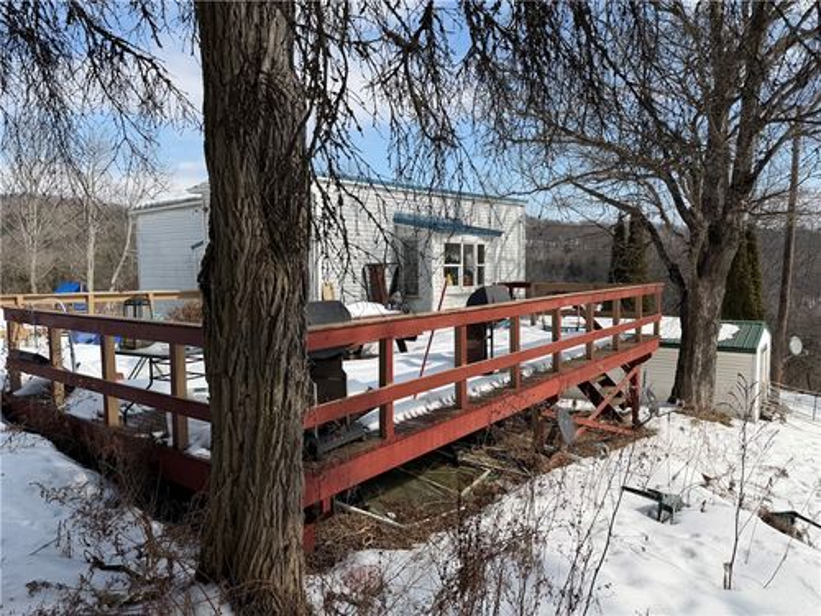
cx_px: 410
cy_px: 308
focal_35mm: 24
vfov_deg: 56.8
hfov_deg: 71.6
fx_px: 569
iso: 80
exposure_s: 1/5319
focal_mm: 6.76
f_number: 1.78
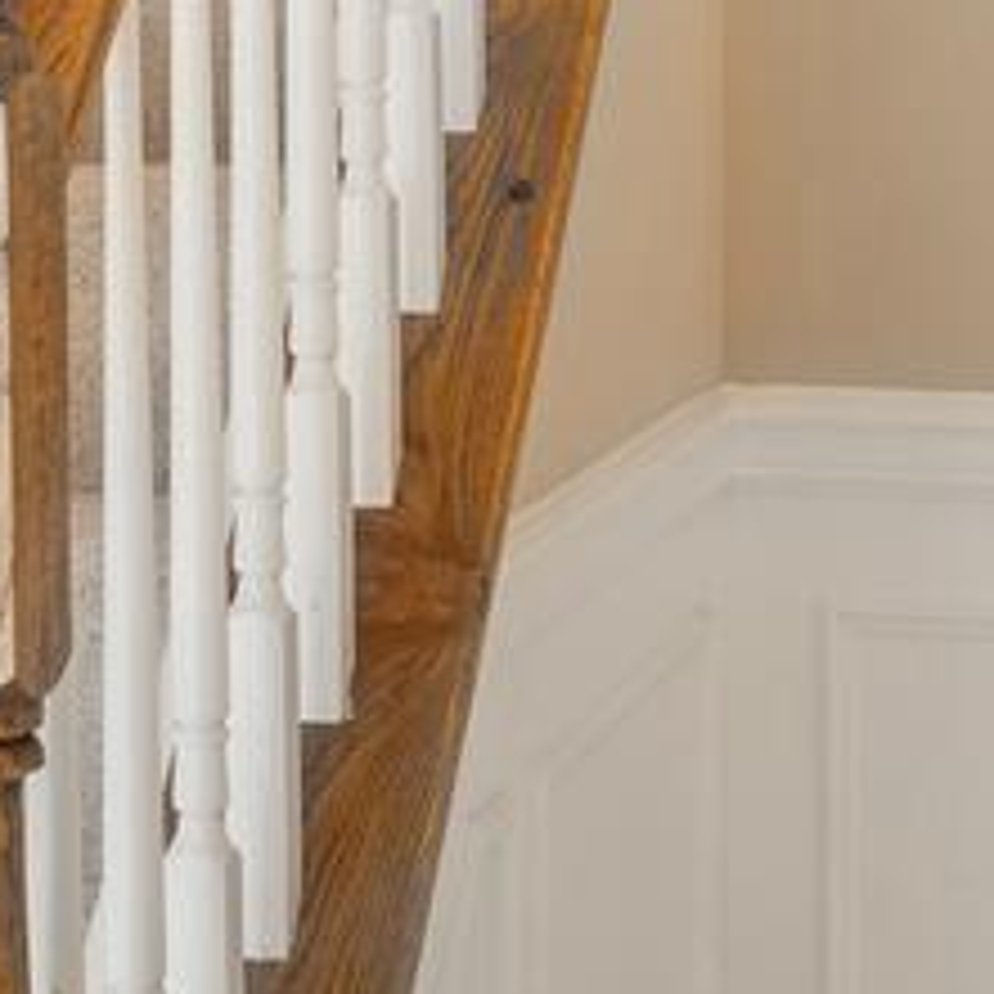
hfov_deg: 13.5
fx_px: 4093
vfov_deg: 13.6
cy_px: -63
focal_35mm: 126
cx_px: -135
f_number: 8
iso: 200
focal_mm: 16
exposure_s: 1/6
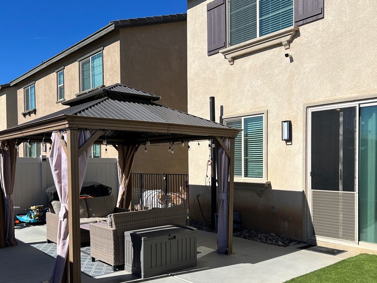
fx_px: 370
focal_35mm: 34
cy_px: 173
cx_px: 206
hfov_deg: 53.9
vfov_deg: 41.5
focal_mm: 5.7
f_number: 1.5
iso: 50
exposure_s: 1/6579
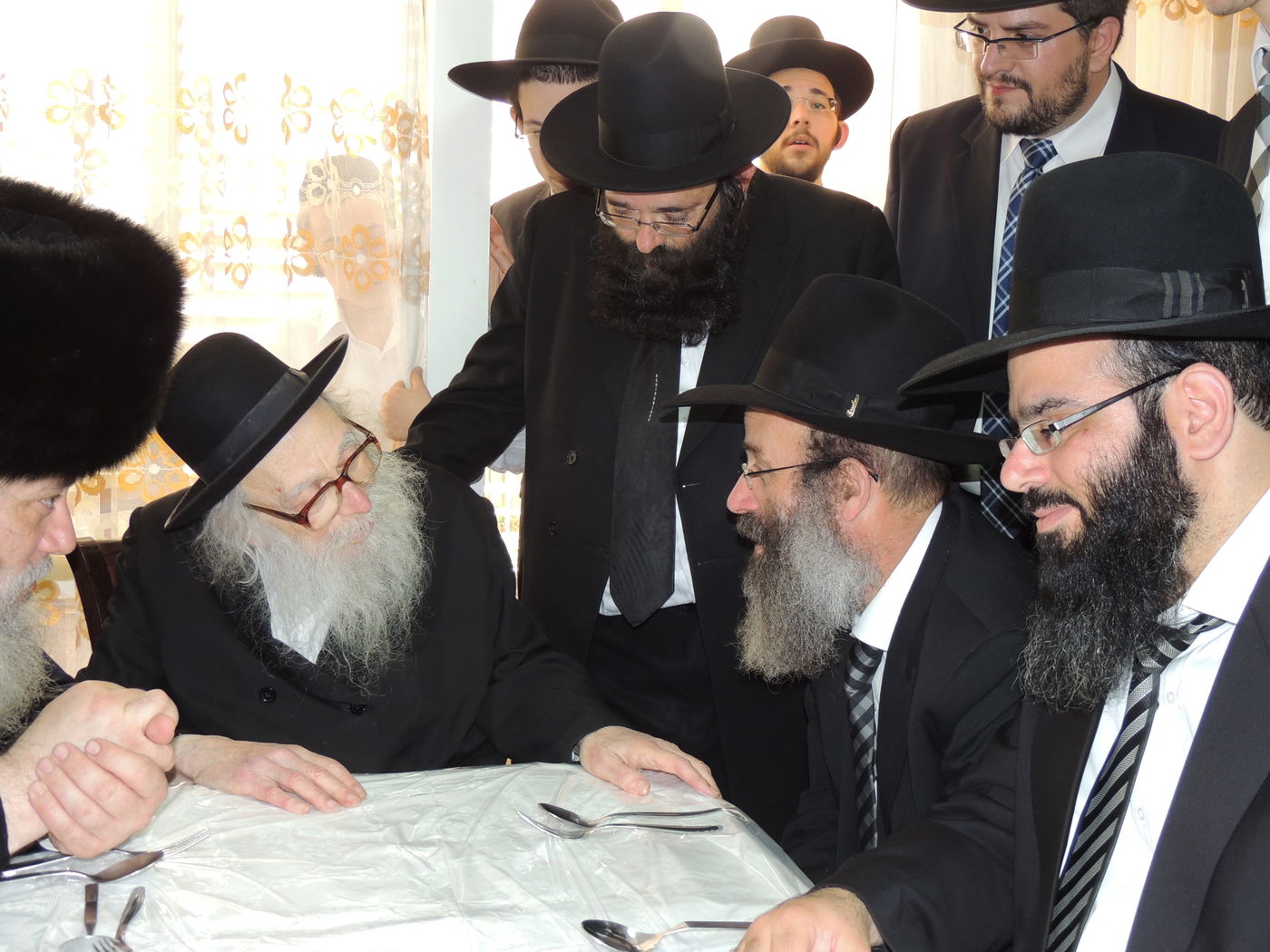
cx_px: 635
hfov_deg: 43.9
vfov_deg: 33.6
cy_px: 476
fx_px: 1578
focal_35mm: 43
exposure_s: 1/30
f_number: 3.4
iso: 200
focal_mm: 7.6
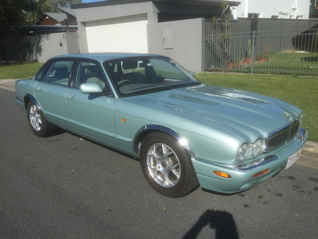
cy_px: 120
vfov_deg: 48.2
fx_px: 266
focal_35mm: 29
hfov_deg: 61.7
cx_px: 159
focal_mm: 4.15
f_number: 2.2
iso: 32
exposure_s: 1/2825
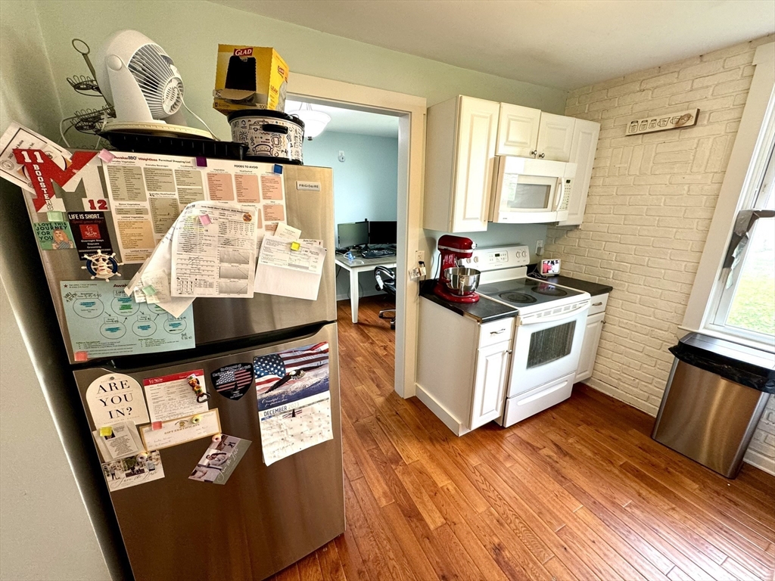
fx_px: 313
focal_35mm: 14
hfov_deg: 102.1
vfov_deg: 85.7
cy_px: 290
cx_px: 388
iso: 200
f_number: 2.2
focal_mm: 2.22
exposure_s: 1/60
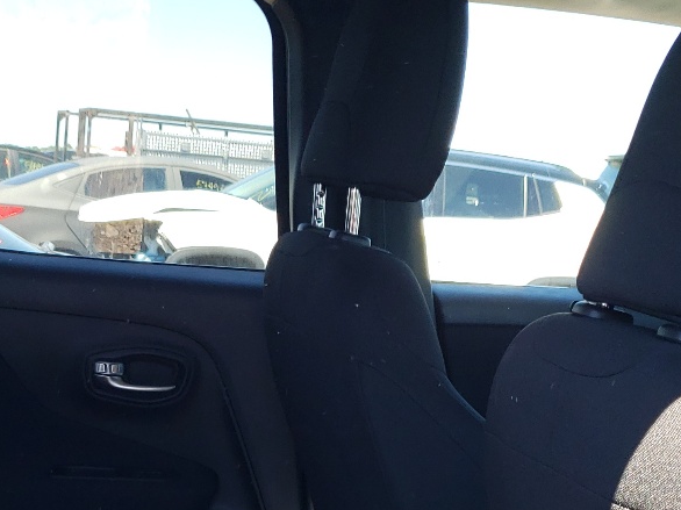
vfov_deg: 19.0
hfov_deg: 27.3
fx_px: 1396
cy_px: 678
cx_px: 234
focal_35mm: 71
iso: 50
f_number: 1.5
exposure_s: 1/238
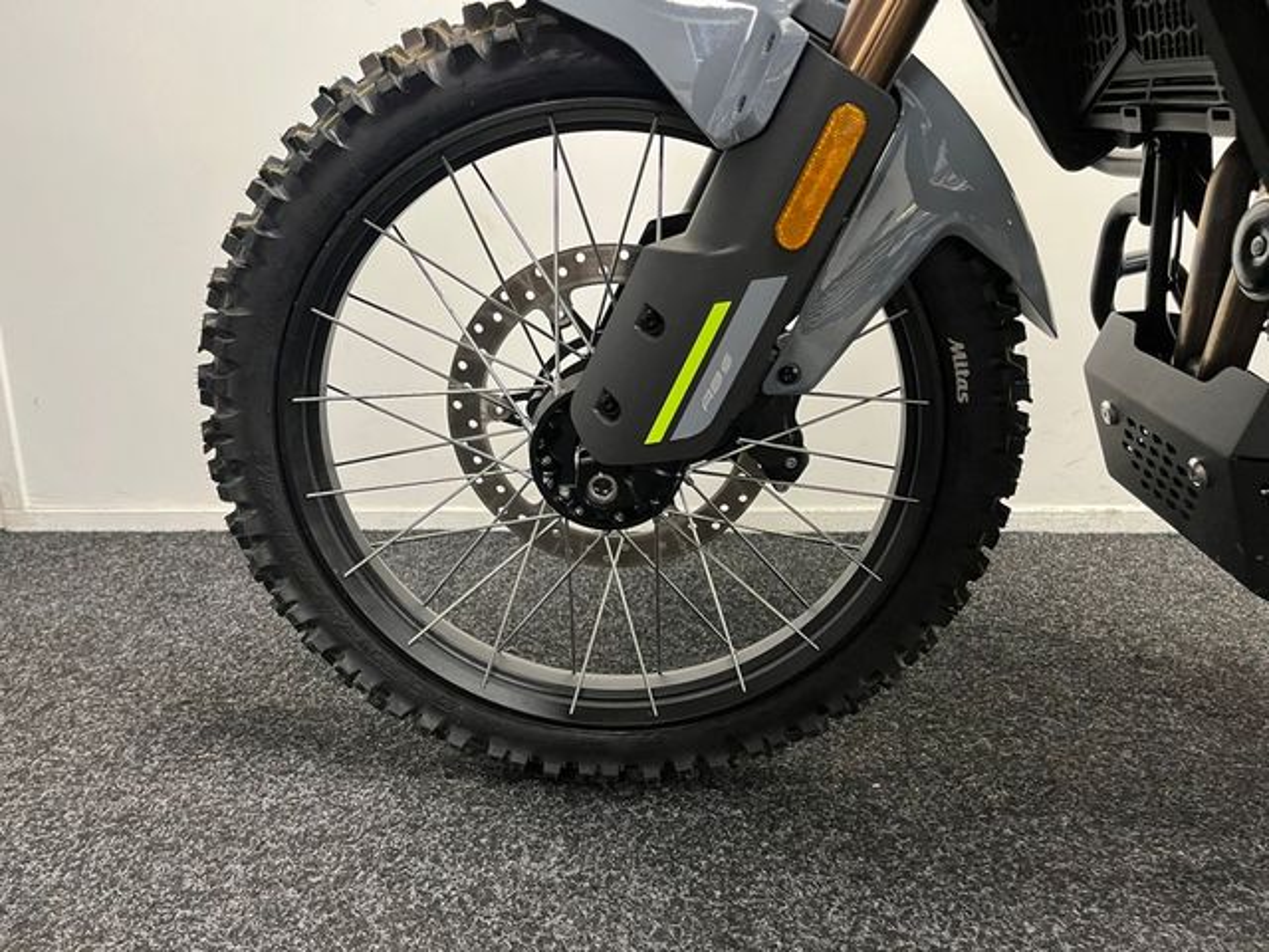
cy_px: 476
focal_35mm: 26
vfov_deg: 53.1
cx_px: 634
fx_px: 953
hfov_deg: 67.3
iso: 320
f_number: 1.6
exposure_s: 1/50
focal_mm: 5.1
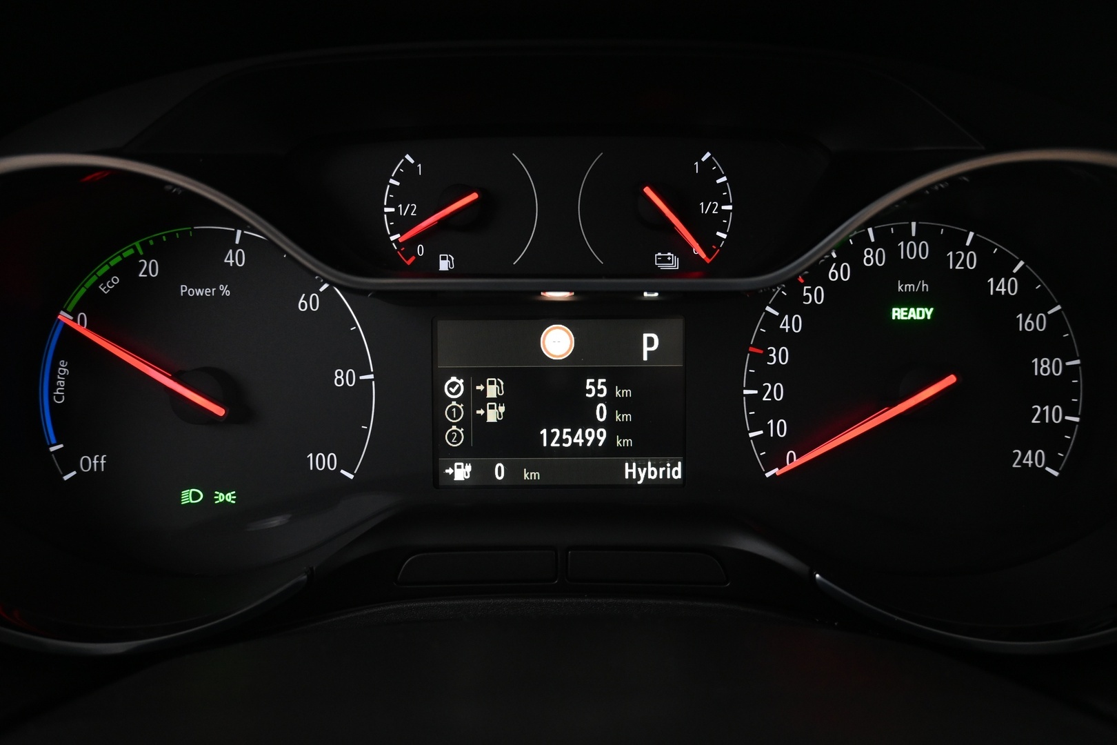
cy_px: 372
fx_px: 907
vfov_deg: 44.6
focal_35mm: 29
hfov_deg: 63.2
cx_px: 558
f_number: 3.8
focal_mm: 19.5
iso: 1600
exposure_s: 1/30
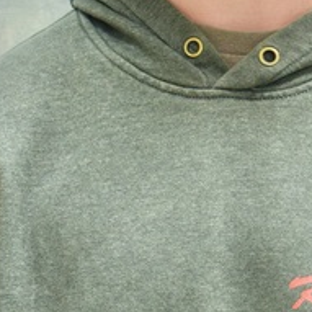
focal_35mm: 167
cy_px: -80
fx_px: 1703
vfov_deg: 10.3
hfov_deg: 10.4
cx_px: 234
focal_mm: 50
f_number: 4
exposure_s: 1/125
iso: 1400
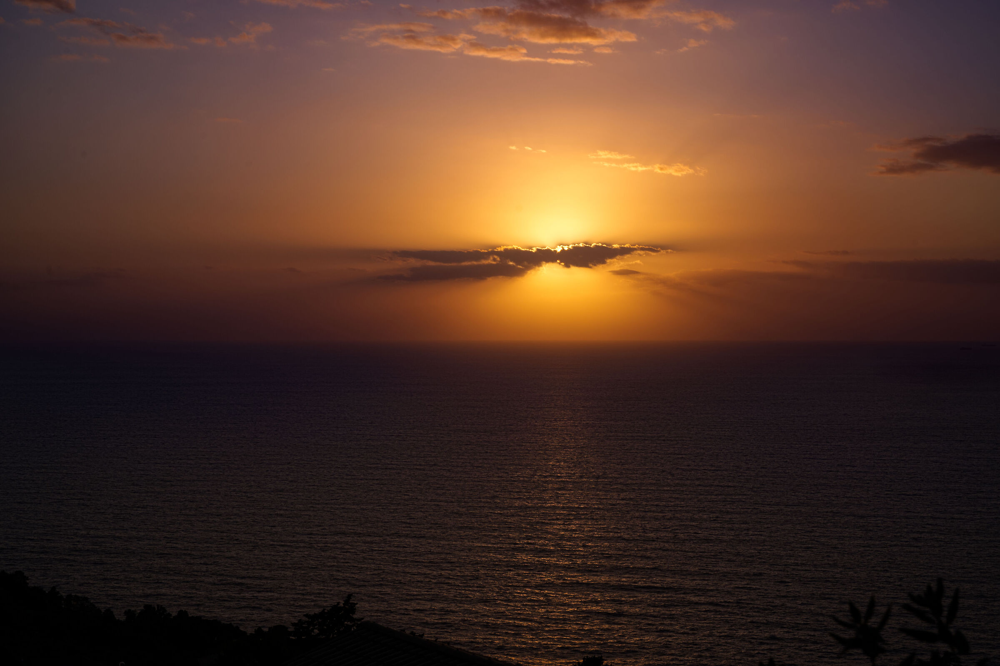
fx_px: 1805
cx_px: 500
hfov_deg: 31.0
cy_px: 333
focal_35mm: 65
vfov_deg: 20.9
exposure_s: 1/200
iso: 100
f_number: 11
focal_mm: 65
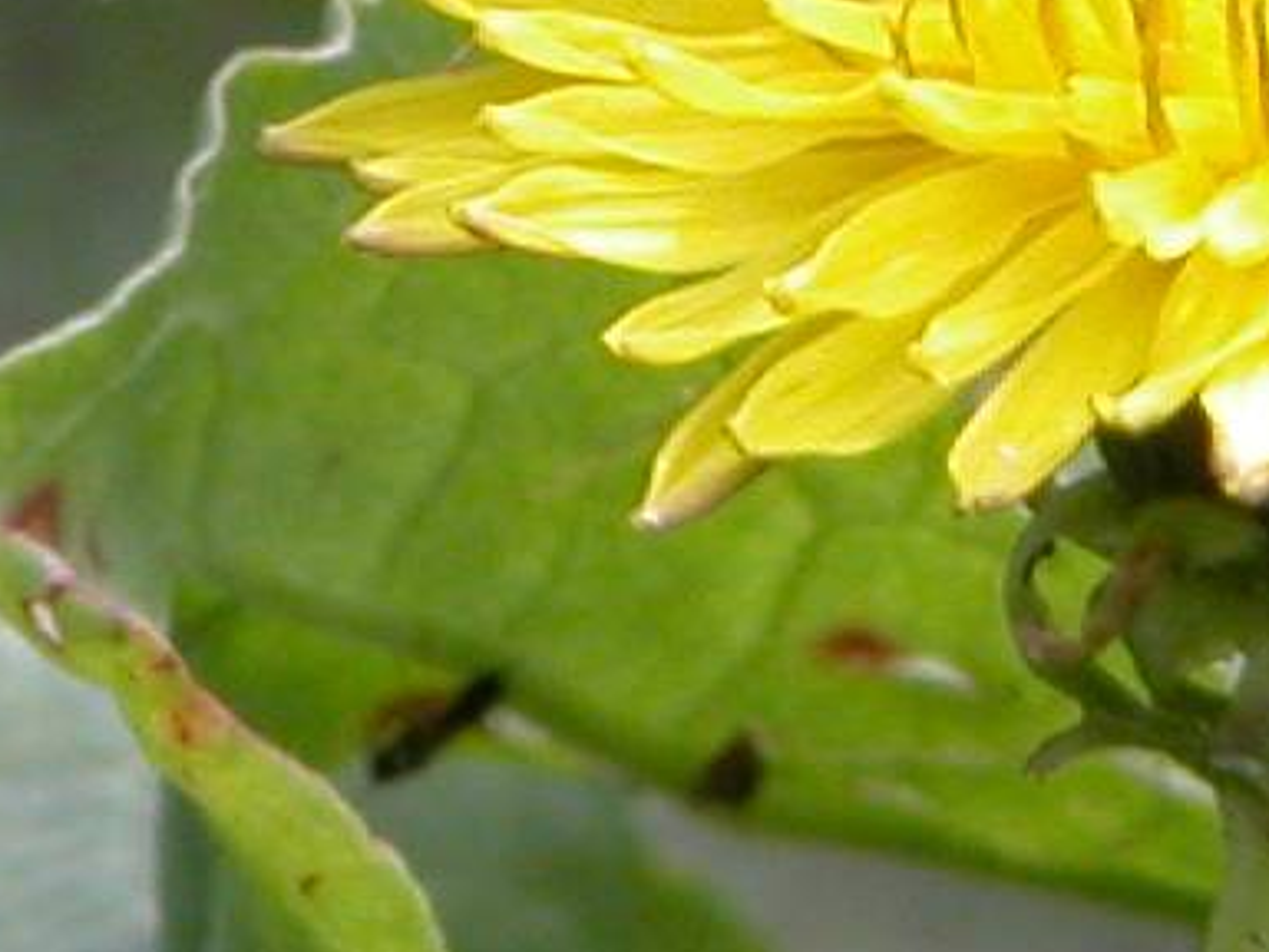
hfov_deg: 2.1
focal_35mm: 934
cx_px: 1028
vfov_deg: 1.6
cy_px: -294
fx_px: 34240
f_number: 7.4
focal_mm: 71.2
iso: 100
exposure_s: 1/92.9
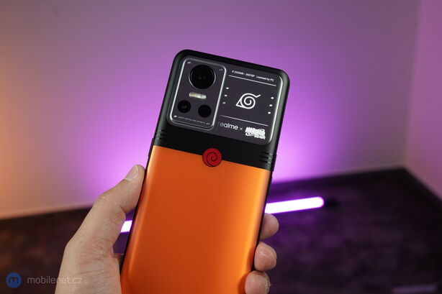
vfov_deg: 31.2
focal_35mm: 43
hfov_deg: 45.4
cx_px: 221
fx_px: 528
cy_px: 147
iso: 1600
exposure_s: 1/160
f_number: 8
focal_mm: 43
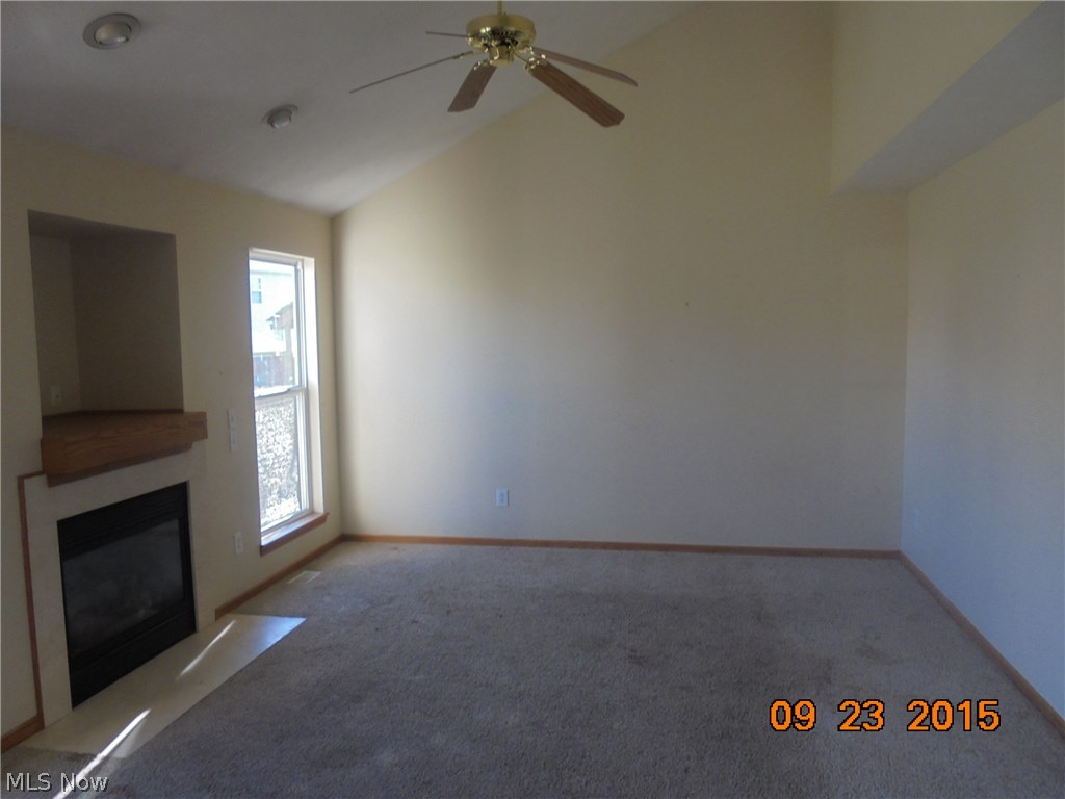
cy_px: 400
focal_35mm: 26
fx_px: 800
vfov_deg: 53.1
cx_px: 532
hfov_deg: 67.3
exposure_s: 1/60
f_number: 3.5
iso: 100
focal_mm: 4.6
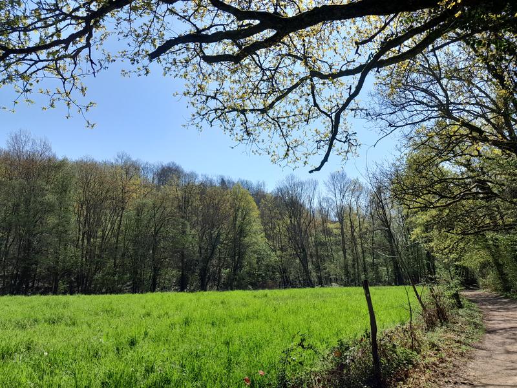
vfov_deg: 51.4
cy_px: 194
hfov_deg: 65.3
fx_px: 403
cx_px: 258
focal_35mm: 27
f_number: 1.8
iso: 40
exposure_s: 1/703
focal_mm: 4
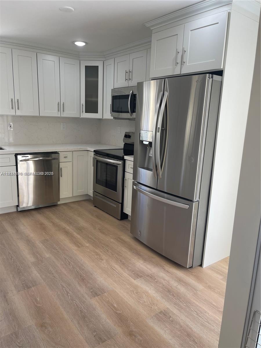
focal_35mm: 26
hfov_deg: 53.1
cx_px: 130
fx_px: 261
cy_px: 174
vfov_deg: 67.3
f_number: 1.6
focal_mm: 5.1
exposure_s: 1/209
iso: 32
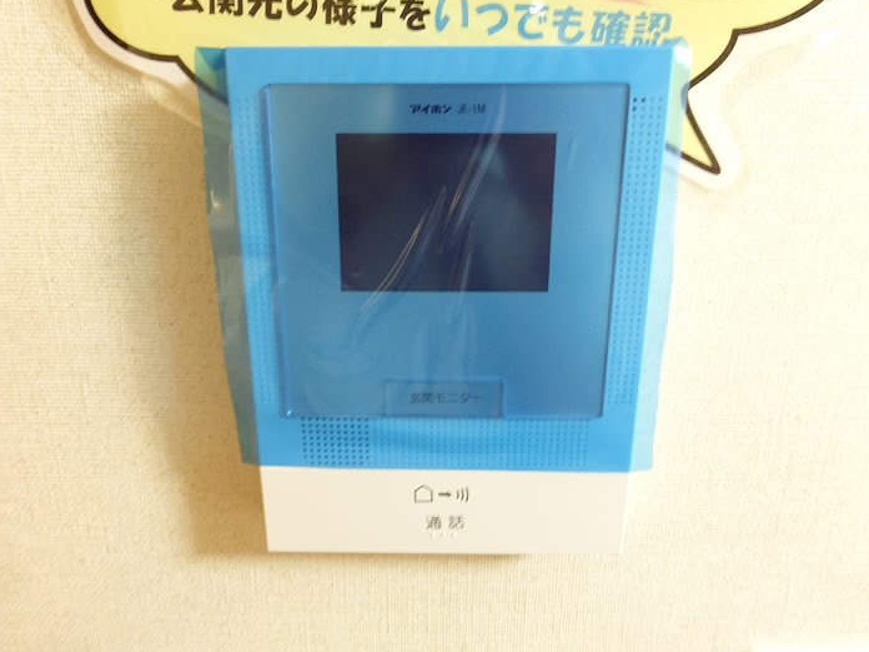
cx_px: 421
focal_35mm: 25
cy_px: 323
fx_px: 628
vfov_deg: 54.9
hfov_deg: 69.4
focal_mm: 4.3
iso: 400
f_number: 3.3
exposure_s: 1/15
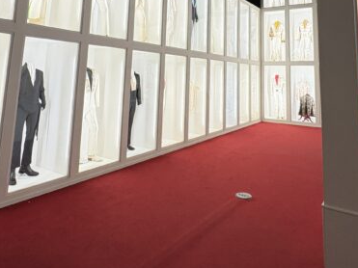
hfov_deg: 61.5
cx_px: 198
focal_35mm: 29
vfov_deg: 44.4
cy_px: 33
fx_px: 300
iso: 320
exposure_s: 1/60
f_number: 2.2
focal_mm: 2.22
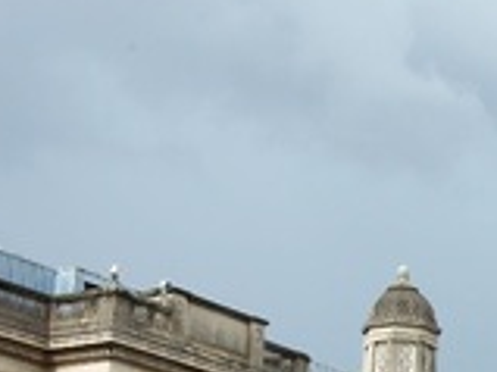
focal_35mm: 117
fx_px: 1679
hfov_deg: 16.3
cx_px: 553
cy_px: 435
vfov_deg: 12.4
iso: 200
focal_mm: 28
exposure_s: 1/80
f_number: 14
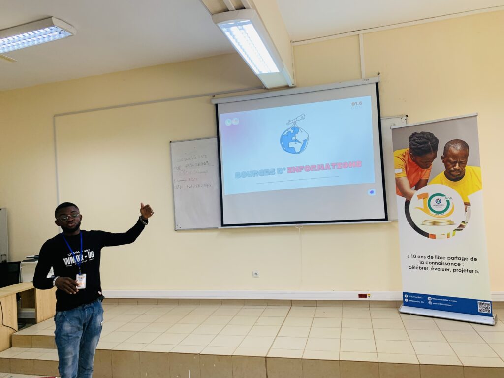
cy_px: 189
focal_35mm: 26
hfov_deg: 67.3
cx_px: 252
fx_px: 379
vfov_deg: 53.1
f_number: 1.8
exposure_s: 1/91
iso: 100
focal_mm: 4.25
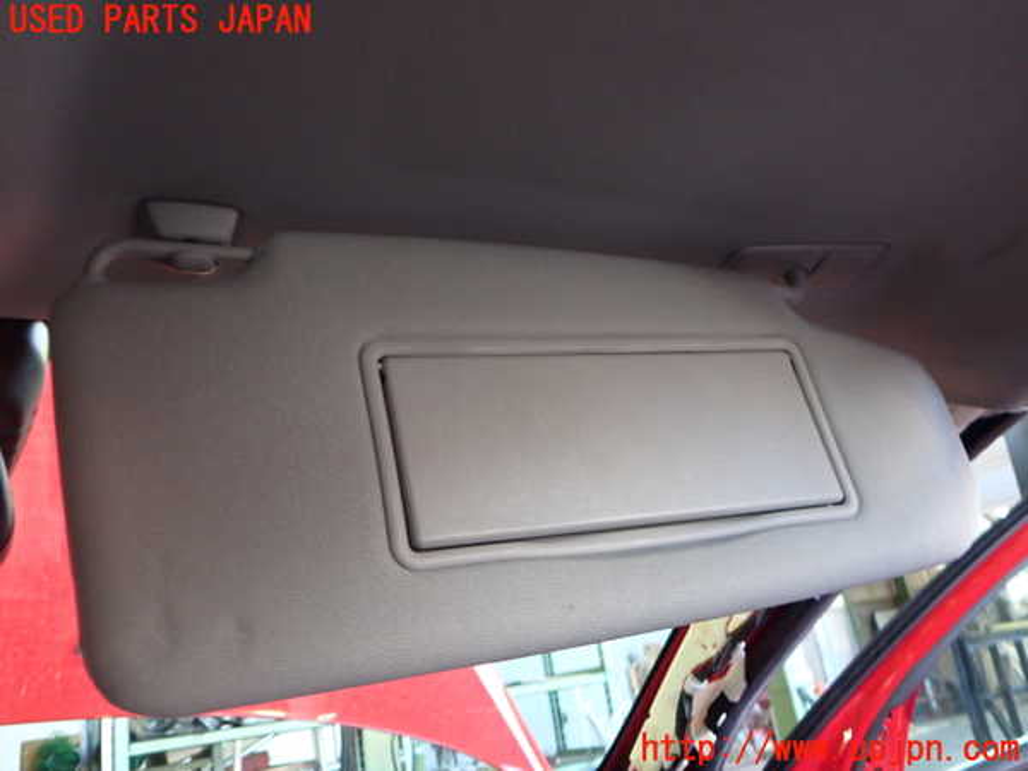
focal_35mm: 30
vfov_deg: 46.8
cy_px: 386
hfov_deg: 60.0
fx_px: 891
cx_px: 514
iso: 500
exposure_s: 1/30
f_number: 2.3
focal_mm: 5.4
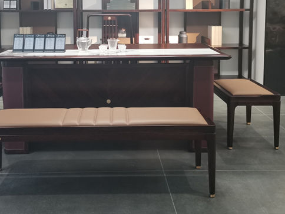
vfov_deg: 32.5
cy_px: 38
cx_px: 122
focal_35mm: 43
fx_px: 354
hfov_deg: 43.7
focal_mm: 5.58
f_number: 1.8
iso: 320
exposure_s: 1/50
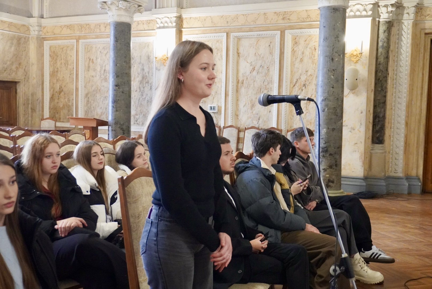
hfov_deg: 46.4
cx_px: 216
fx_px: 504
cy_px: 144
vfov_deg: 31.9
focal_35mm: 42
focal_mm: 28
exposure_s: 1/125
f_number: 4.5
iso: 6400
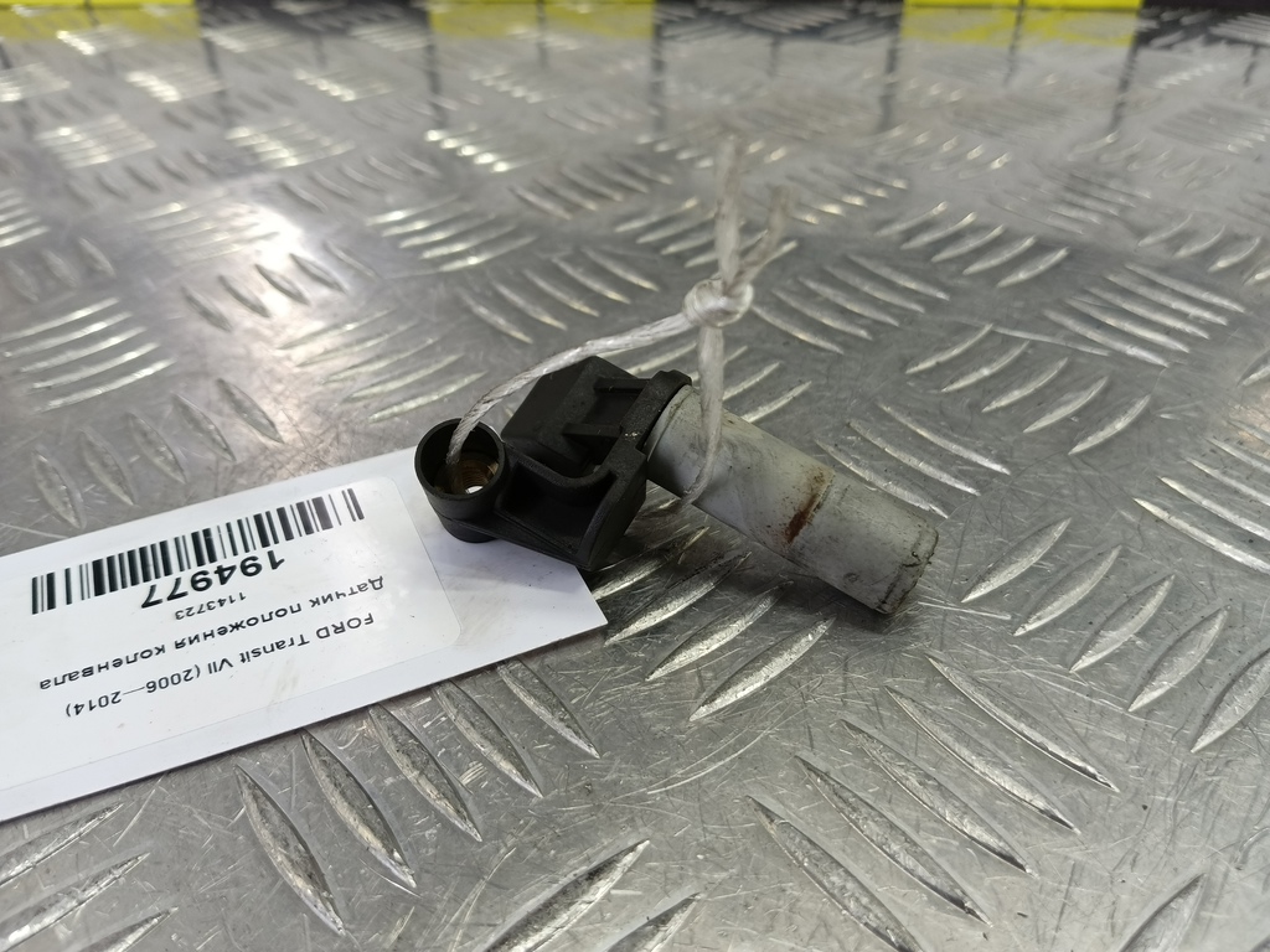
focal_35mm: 23
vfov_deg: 58.9
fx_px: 844
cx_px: 635
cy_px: 476
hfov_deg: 73.9
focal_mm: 4.11
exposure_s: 1/50
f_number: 1.6
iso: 113
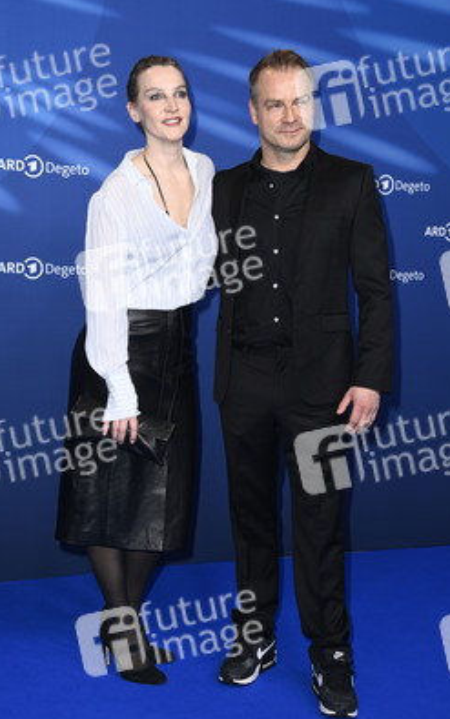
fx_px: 1255
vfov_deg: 32.0
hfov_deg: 20.3
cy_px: 360
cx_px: 222
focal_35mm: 64
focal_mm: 62
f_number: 5.6
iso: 800
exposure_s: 1/250
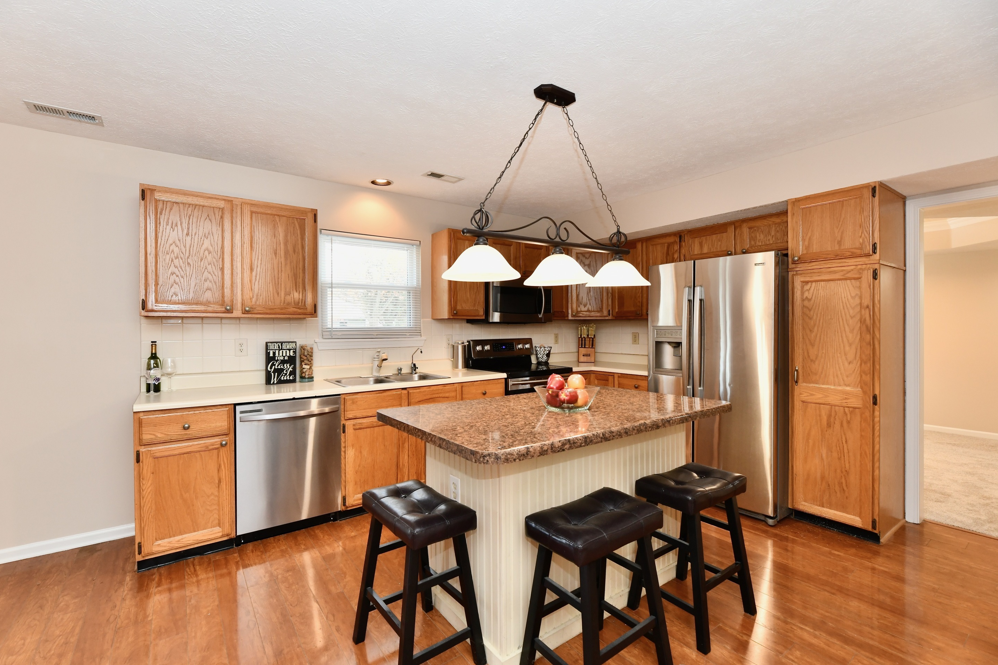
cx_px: 483
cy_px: 334
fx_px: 416
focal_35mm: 15
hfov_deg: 100.4
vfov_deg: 77.3
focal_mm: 14
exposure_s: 1/80
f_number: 6.3
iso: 640
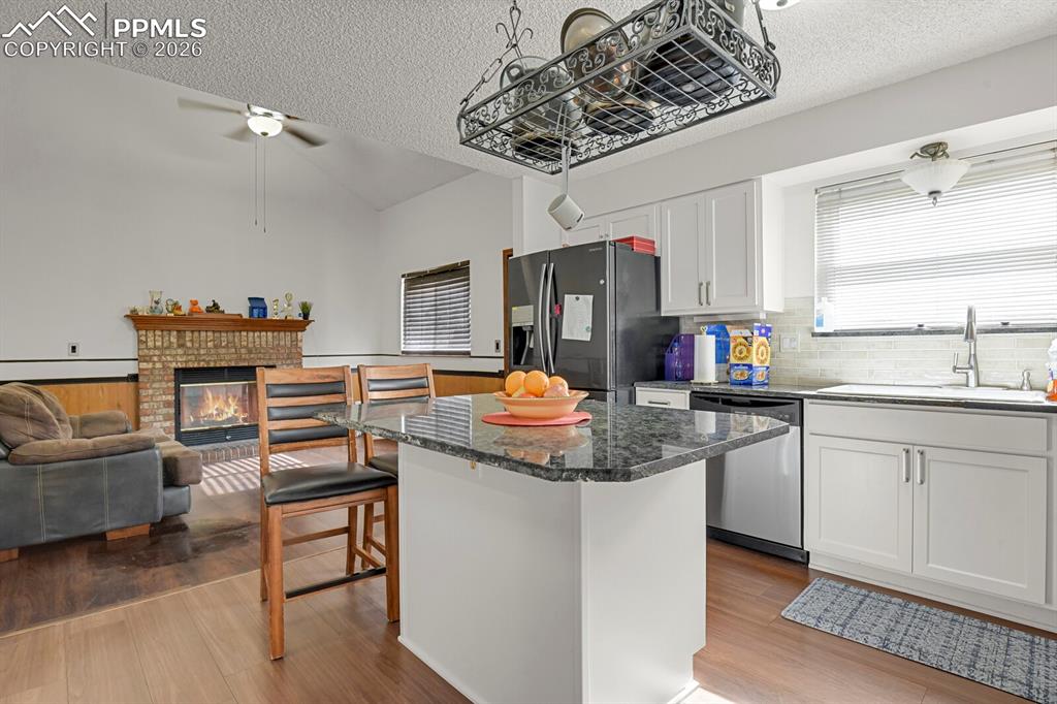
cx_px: 528
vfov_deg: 70.4
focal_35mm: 17
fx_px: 499
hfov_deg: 93.3
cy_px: 352
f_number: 8
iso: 12800
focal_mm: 17
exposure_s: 1/10
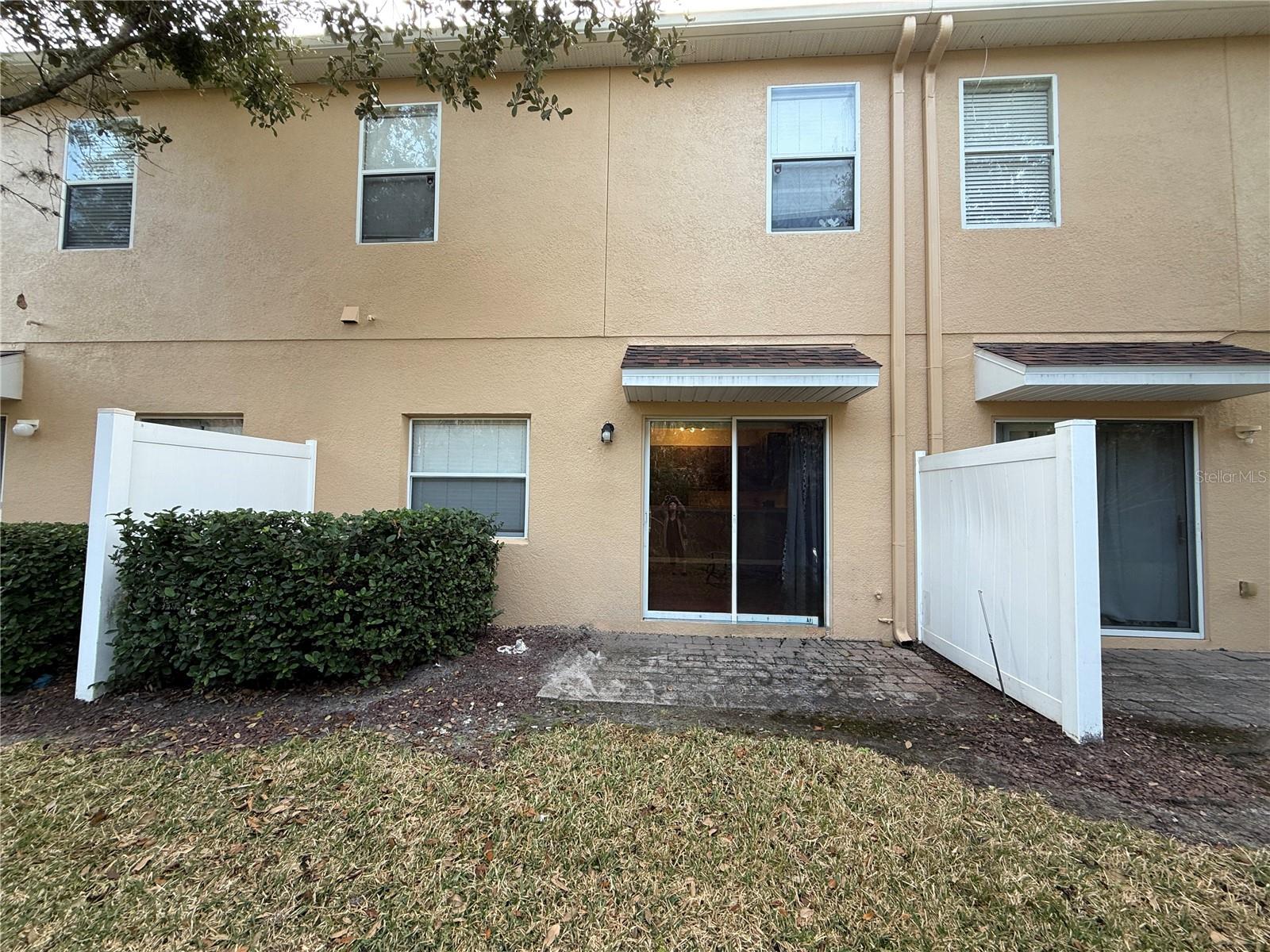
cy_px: 476
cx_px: 635
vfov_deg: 85.7
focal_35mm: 14
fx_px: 514
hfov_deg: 102.1
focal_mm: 2.22
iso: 64
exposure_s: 1/99
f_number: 2.2
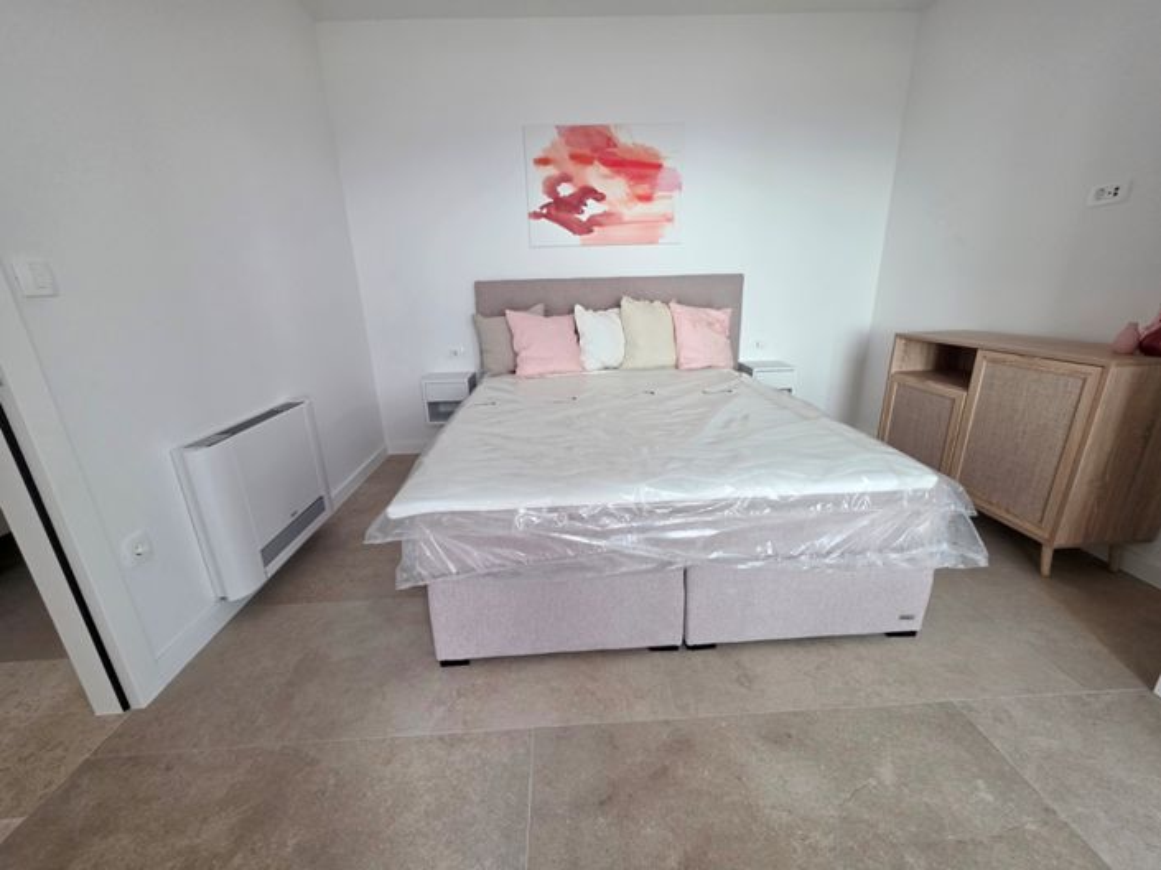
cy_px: 435
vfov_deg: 89.9
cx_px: 580
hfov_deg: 106.2
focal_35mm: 13
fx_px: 436
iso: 250
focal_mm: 2.2
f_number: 1.9
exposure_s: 1/120
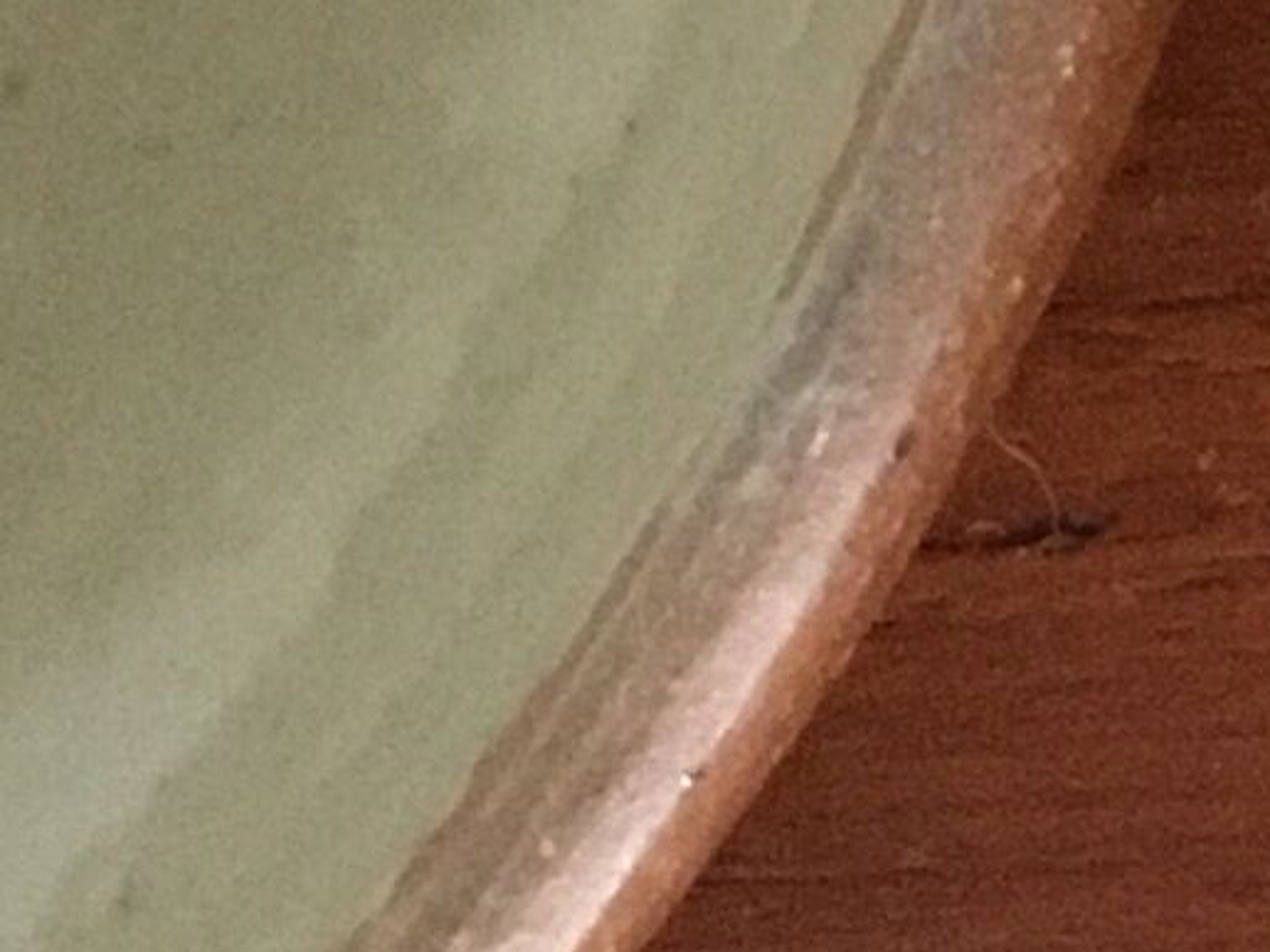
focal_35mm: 227
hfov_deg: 7.3
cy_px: -1855
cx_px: 4380
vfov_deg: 6.1
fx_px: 8326
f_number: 2.2
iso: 200
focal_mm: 4.15
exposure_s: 1/17
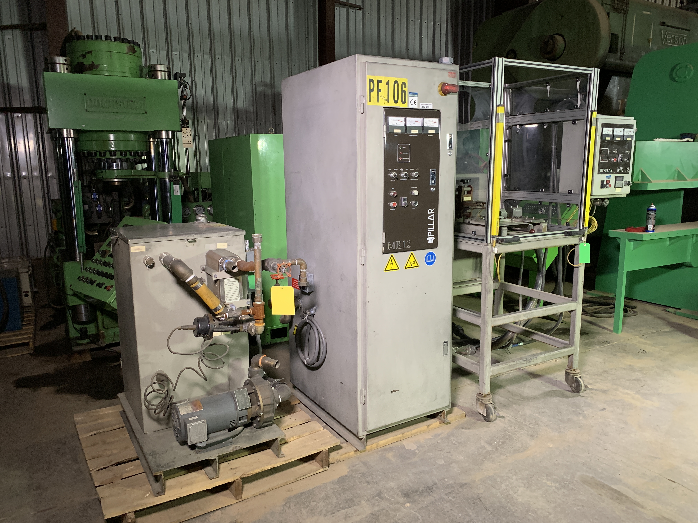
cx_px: 349
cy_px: 262
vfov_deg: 53.1
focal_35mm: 26
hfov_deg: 67.3
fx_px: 524
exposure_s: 1/53
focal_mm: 4.25
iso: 400
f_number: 1.8
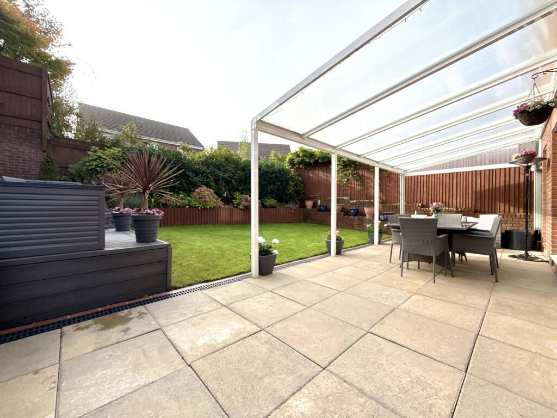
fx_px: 225
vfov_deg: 85.7
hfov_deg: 102.1
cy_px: 209
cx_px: 278
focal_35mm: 14
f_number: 2.2
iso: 64
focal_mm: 2.22
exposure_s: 1/651
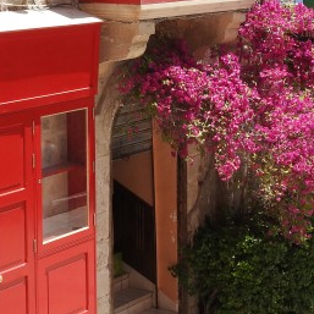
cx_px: 99
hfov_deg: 15.8
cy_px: 78
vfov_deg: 15.8
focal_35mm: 110
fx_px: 1129
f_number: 3.8
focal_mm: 7.2
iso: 100
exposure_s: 1/800
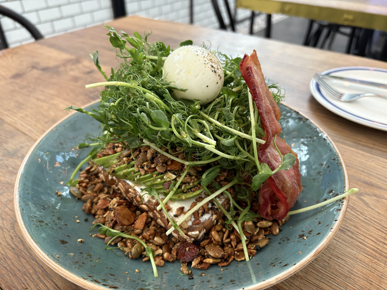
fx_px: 291
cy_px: 145
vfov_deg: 53.1
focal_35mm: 26
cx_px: 194
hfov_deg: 67.3
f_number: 1.6
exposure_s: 1/60
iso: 250
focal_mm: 5.96
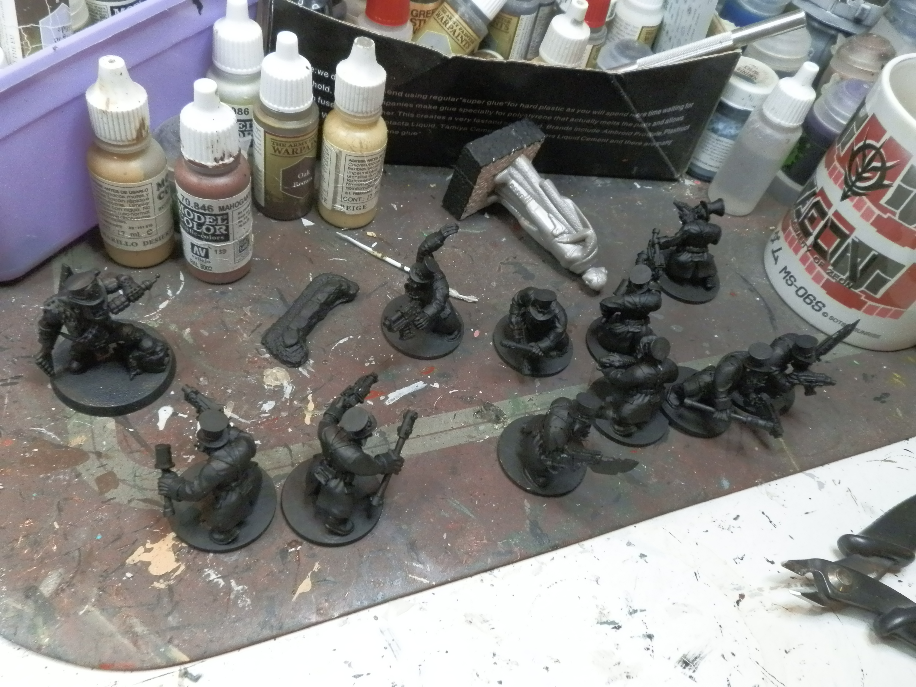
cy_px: 344
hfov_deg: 63.4
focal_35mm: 28
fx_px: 741
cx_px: 458
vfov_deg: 49.7
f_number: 3.1
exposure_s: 1/100
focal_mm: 5
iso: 400
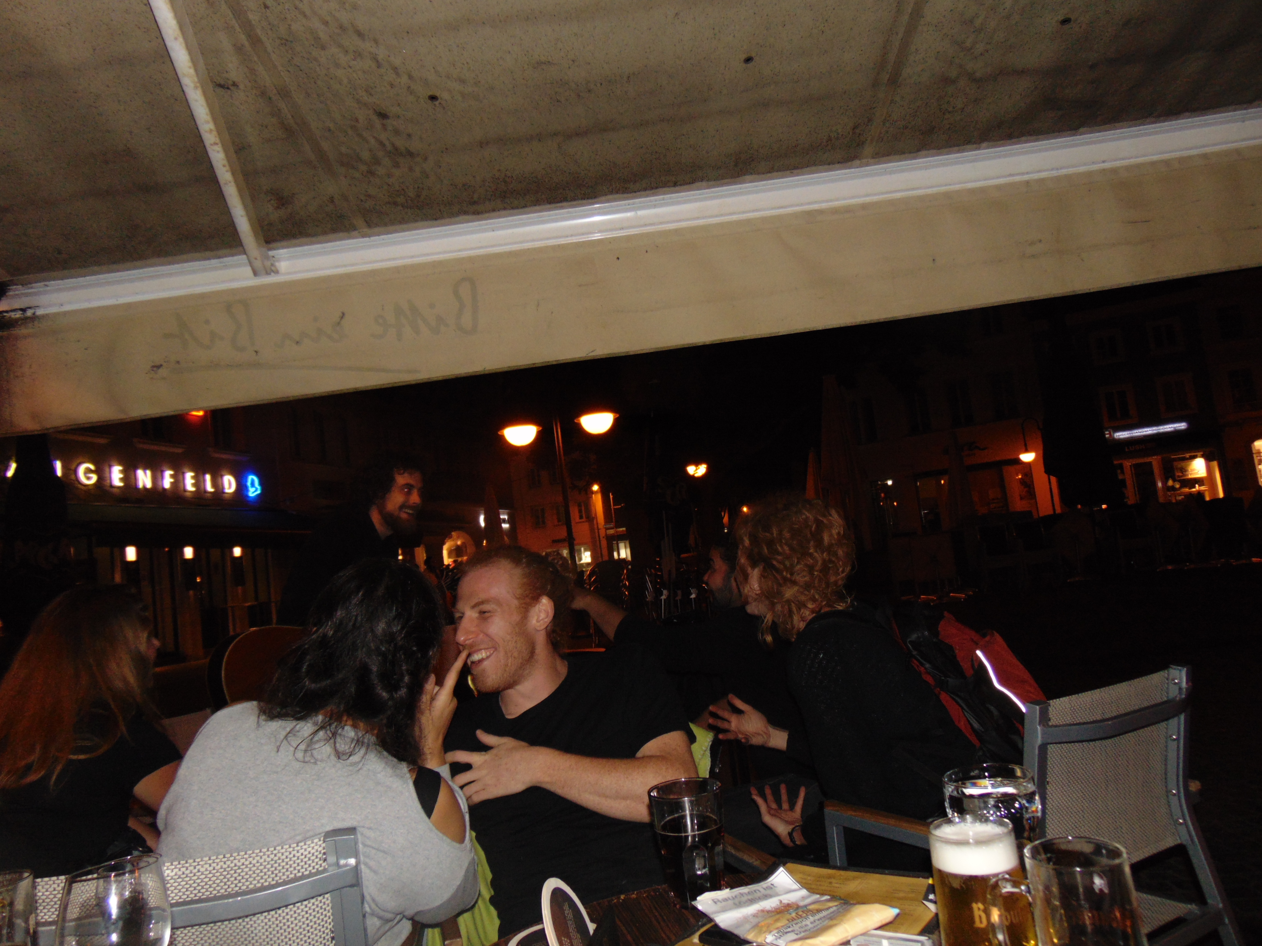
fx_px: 911
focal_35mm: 25
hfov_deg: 69.4
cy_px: 473
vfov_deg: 54.9
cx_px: 631
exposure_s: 1/30
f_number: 3
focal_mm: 4.5
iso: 200
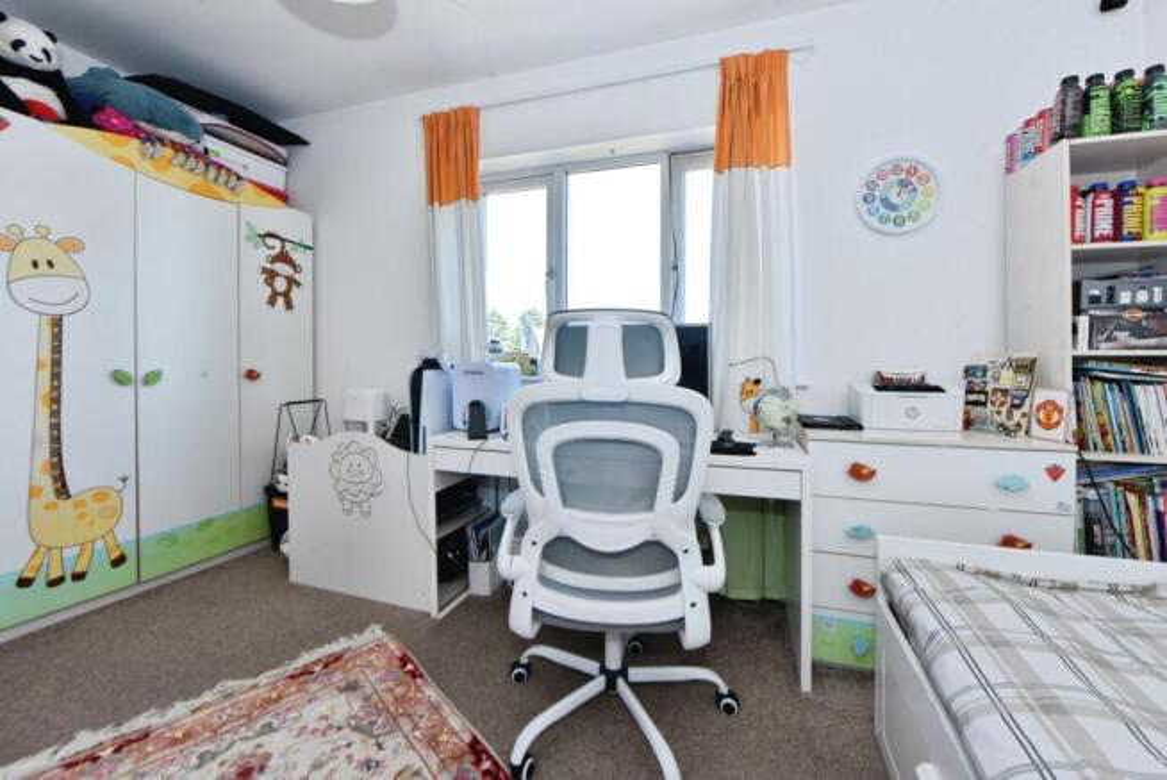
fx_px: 454
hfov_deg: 104.2
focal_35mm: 14
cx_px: 584
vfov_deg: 81.3
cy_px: 390
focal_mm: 14
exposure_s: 1/40
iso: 500
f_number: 11
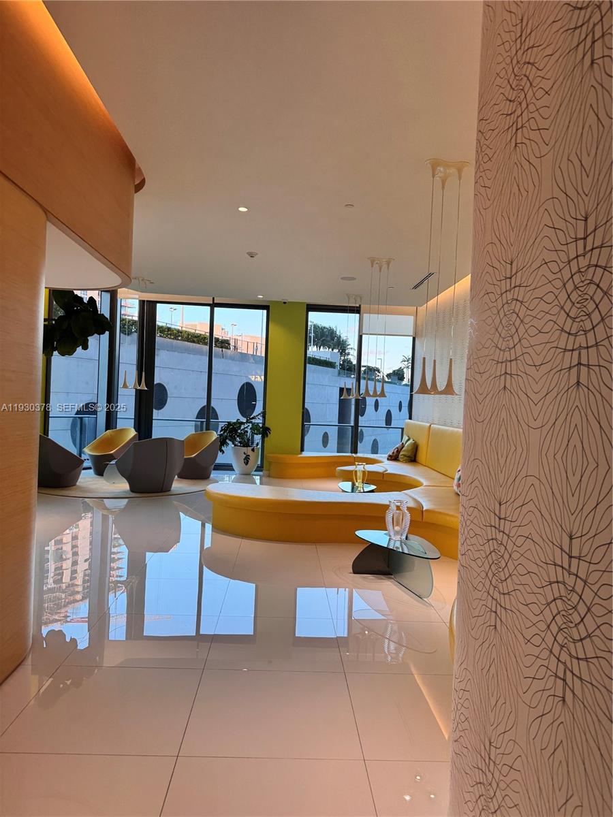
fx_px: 567
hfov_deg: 56.8
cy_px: 408
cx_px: 306
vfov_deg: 71.6
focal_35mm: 24
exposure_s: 1/120
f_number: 1.78
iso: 100
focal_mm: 6.76
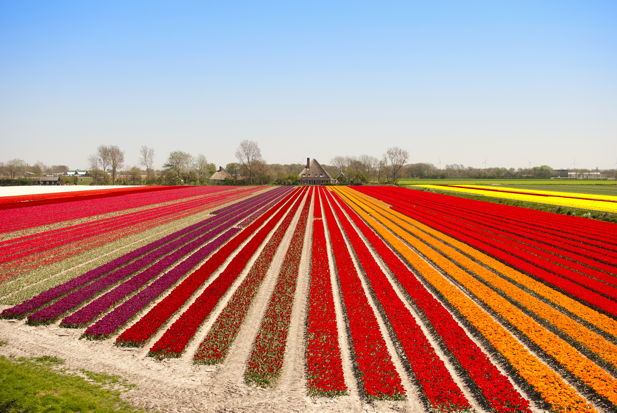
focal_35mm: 52
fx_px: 901
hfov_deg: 37.8
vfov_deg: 25.8
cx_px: 308
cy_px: 206
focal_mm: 35
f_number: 3.2
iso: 200
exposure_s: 1/4000
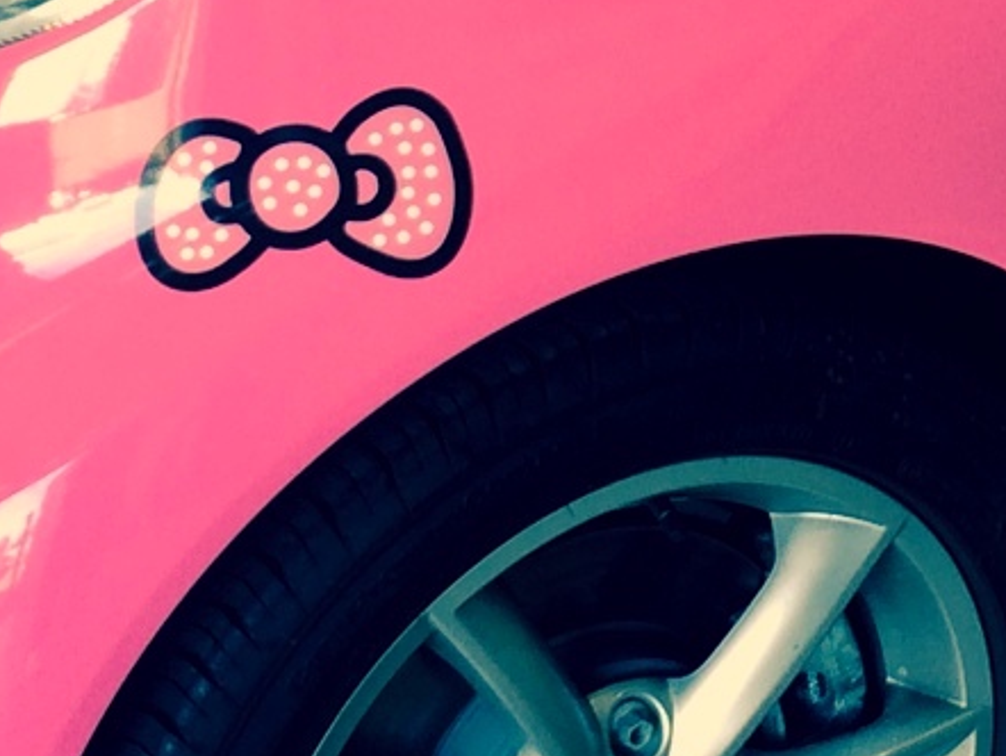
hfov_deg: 13.8
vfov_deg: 10.4
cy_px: -287
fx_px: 4042
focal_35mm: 139
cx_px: 1195
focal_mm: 4.12
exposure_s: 1/60
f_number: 2.2
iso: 50
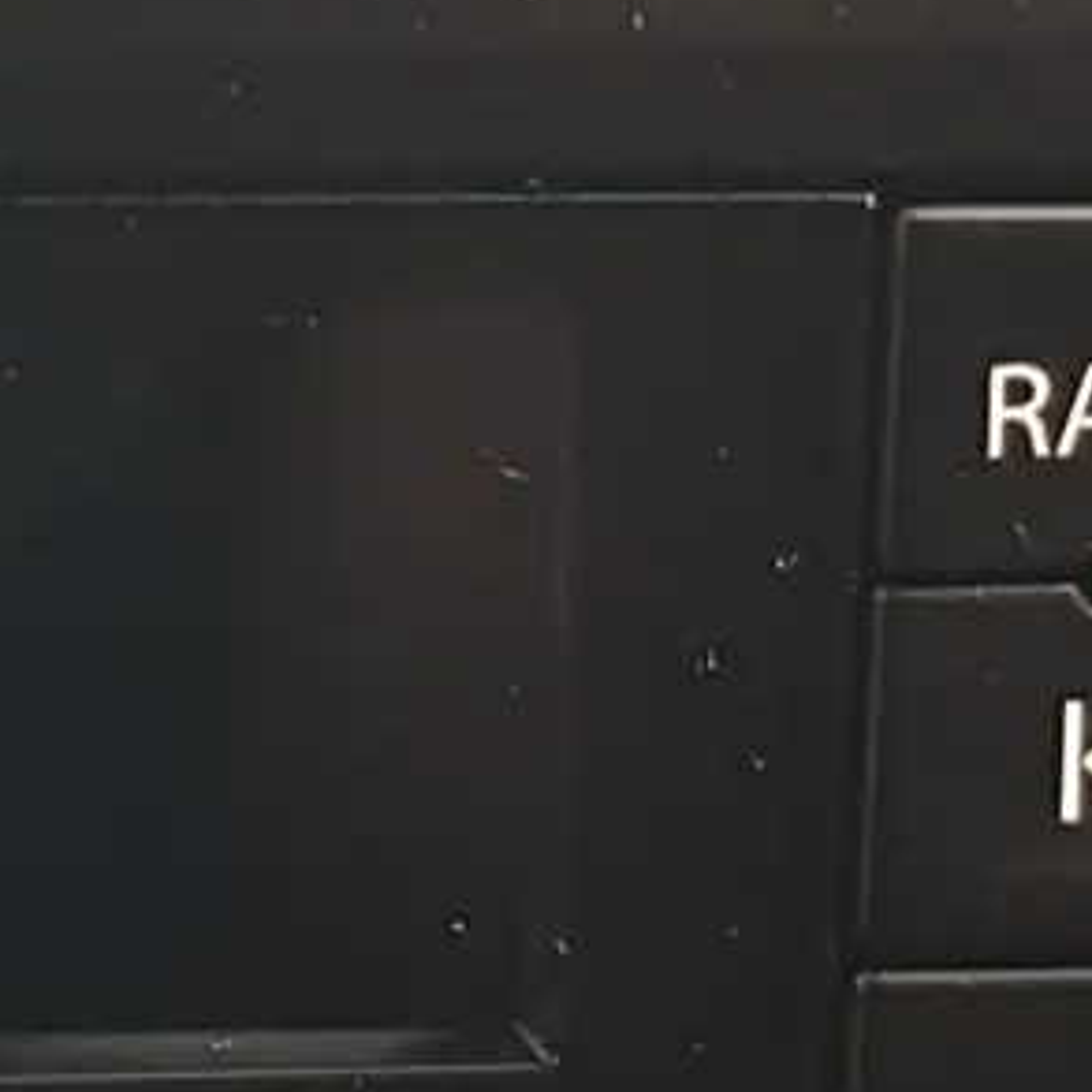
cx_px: -867
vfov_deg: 9.1
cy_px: -287
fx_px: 6781
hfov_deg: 8.8
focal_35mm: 190
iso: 64
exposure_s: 1/50
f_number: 1.7
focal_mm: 4.2
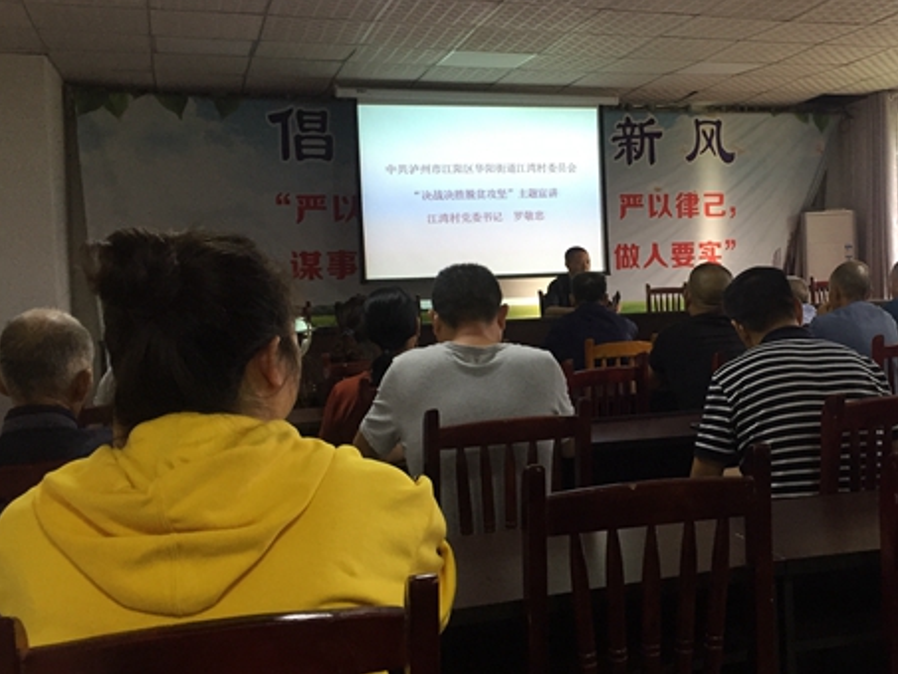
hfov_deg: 44.9
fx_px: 1064
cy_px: 293
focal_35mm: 41
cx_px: 620
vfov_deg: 35.1
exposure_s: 1/33
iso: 64
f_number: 2.2
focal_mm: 4.15
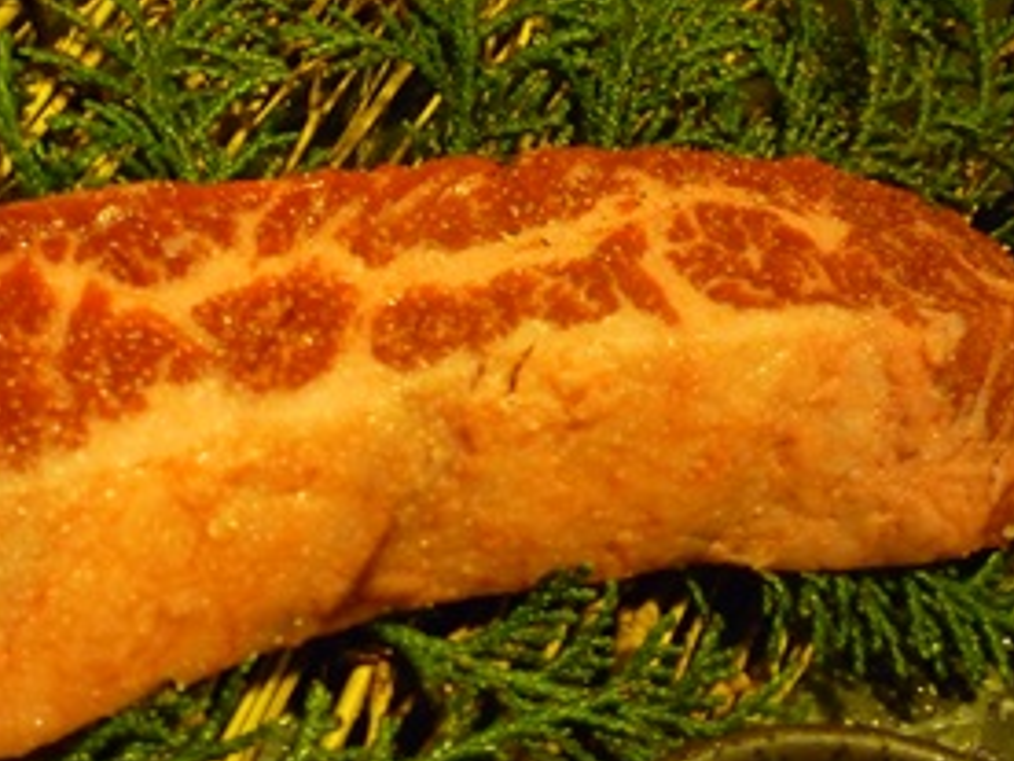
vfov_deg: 34.3
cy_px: 386
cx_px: 287
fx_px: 1230
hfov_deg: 43.7
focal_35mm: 42
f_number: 3.3
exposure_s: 1/13
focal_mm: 5.2
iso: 800
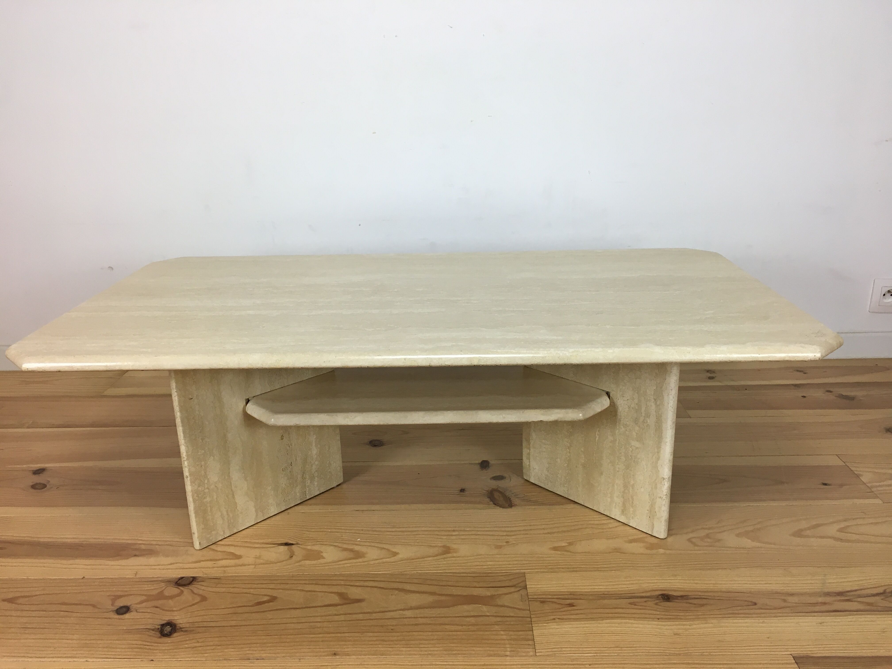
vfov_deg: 48.2
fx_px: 747
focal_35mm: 29
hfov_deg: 61.7
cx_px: 446
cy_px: 334
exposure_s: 1/33
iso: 32
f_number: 2.2
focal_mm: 4.15
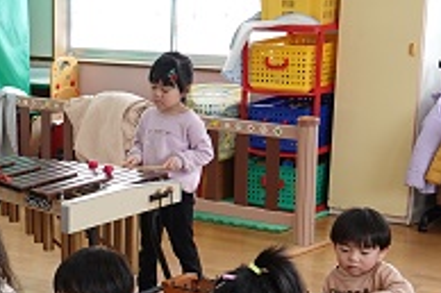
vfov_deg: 13.6
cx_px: -120
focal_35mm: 99
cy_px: 312
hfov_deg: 19.2
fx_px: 1212
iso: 100
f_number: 2.4
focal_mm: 8.8
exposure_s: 1/80
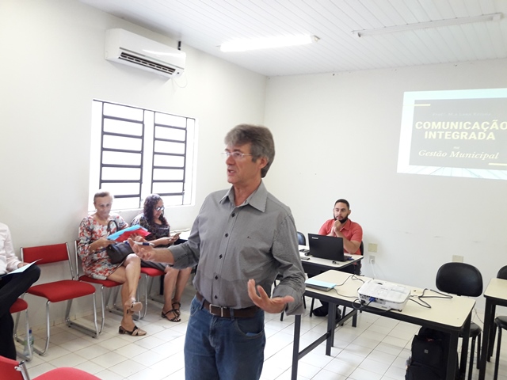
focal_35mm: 28
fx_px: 410
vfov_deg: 49.7
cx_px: 254
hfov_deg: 63.4
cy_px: 190
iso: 100
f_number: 1.9
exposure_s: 1/40
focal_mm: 3.7
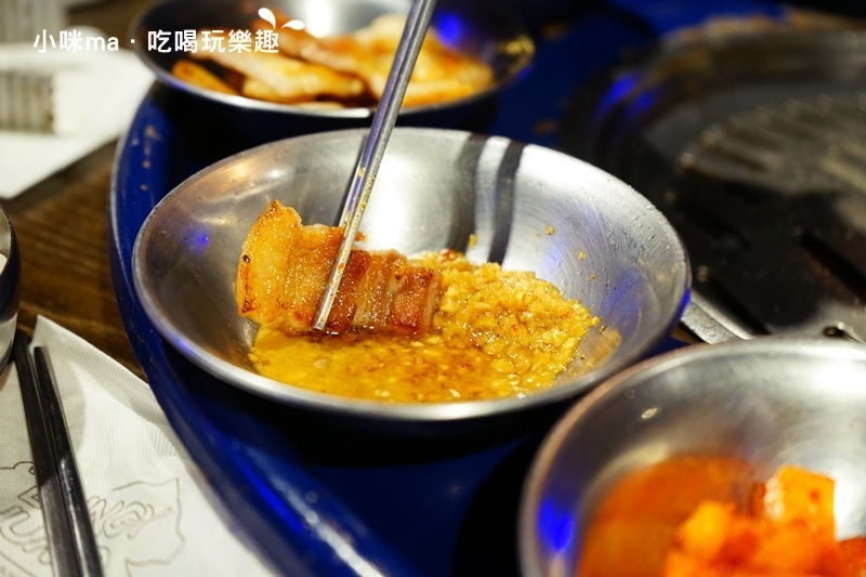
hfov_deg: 39.6
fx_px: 1202
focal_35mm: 50
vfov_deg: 27.0
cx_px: 433
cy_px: 288
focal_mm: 50
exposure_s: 1/60
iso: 1000
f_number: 4.5
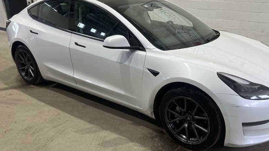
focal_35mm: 34
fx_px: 242
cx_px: 154
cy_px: 81
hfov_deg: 57.8
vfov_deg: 34.6
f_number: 1.5
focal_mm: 5.7
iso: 64
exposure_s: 1/120
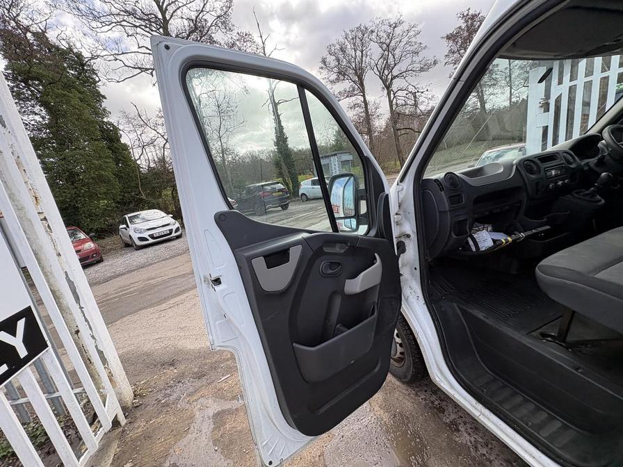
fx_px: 252
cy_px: 234
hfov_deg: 102.1
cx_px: 312
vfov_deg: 85.7
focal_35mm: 14
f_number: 2.2
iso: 50
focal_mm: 2.22
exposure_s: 1/280
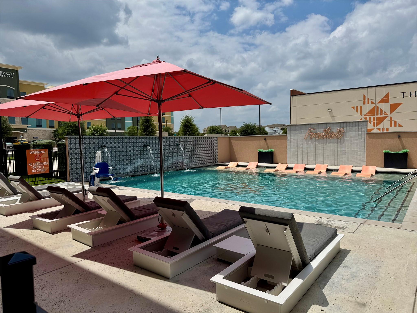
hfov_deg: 71.6
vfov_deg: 56.8
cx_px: 208
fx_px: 289
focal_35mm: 24
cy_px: 156
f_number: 1.78
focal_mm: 6.76
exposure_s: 1/12346
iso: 80
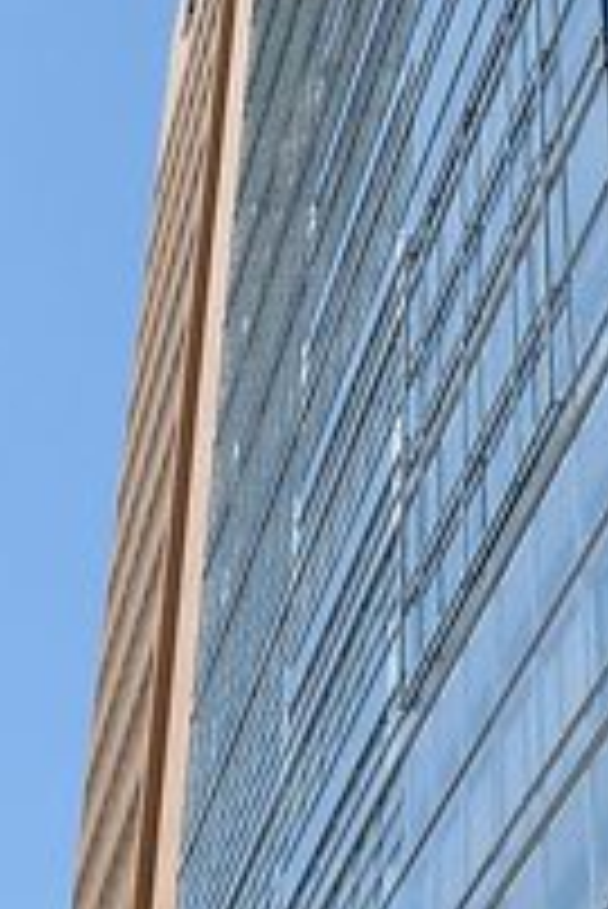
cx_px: 441
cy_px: 104
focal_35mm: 80
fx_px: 2023
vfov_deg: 24.7
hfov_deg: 17.0
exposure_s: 1/800
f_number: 8
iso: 200
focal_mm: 18
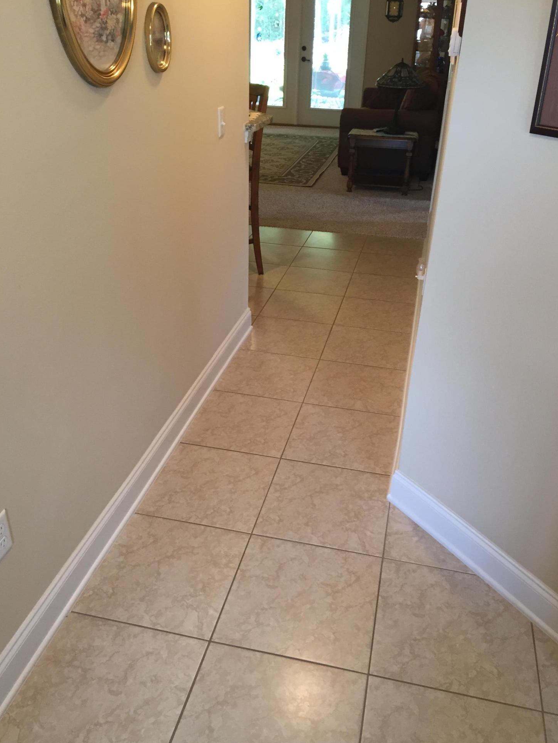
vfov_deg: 60.0
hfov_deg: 46.8
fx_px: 645
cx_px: 280
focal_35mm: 30
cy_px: 375
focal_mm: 4.15
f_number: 2.2
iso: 100
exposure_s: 1/30
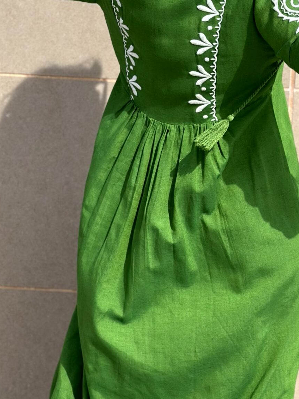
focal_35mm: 64
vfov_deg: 30.2
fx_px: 737
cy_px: 178
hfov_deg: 22.9
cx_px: 173
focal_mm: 6.86
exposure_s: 1/5000
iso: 100
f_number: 1.78
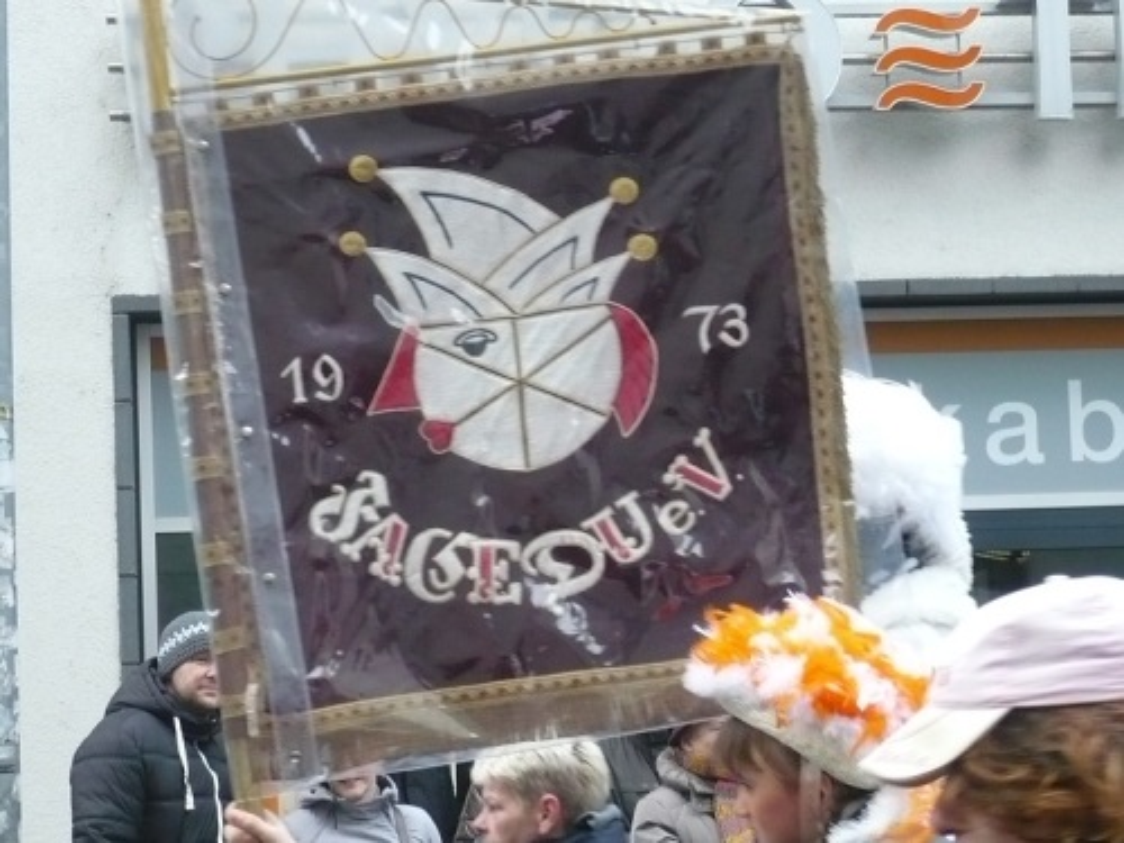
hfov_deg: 20.4
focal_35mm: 96
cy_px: 422
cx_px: 562
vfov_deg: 15.4
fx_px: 3117
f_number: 4
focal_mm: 11.5
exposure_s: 1/125
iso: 320
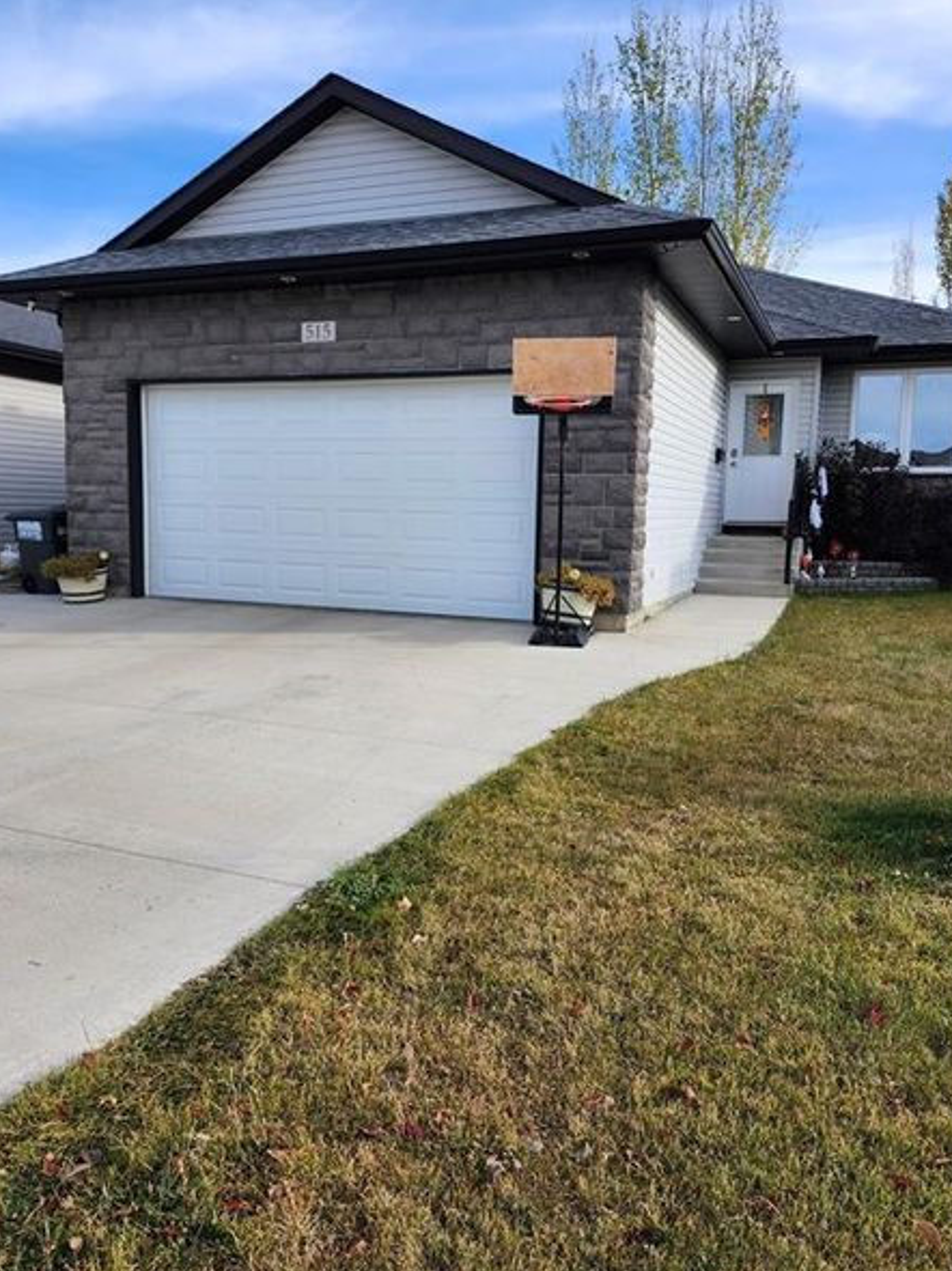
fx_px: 954
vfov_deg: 67.3
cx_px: 446
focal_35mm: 26
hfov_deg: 53.0
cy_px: 596
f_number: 1.8
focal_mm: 5.54
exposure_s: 1/765
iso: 25
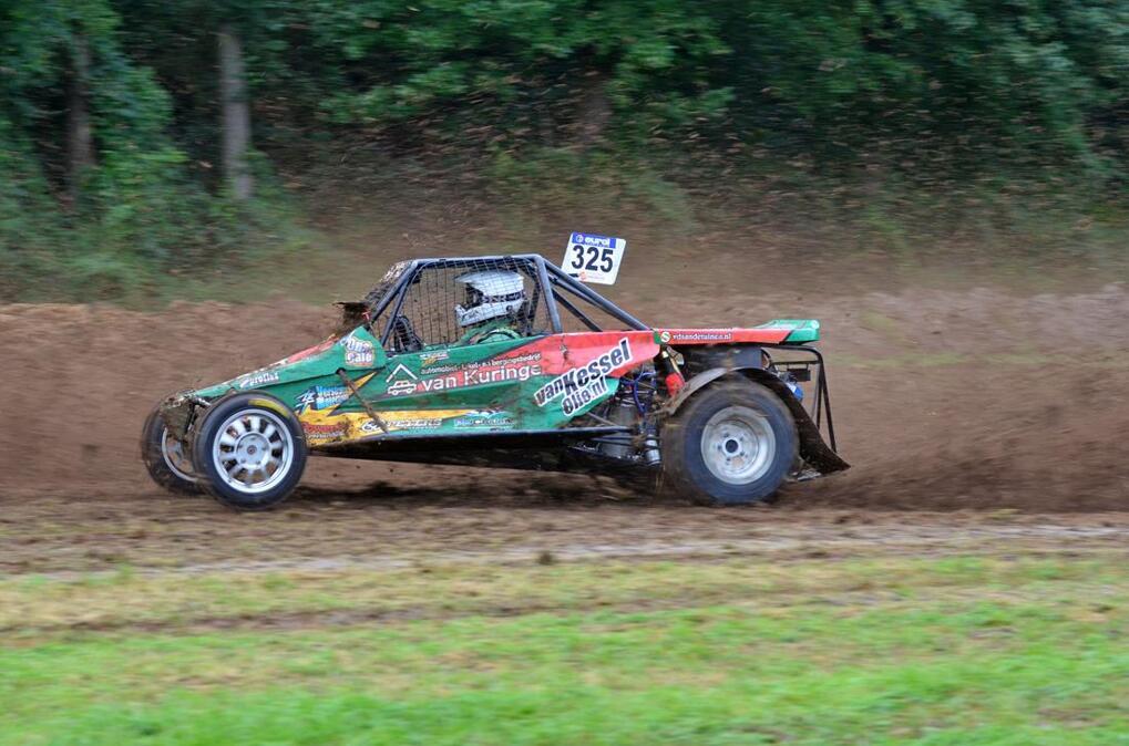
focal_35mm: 112
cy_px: 373
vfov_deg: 12.1
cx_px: 564
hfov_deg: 18.2
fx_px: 3519
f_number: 4
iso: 450
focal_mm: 75
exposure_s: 1/250
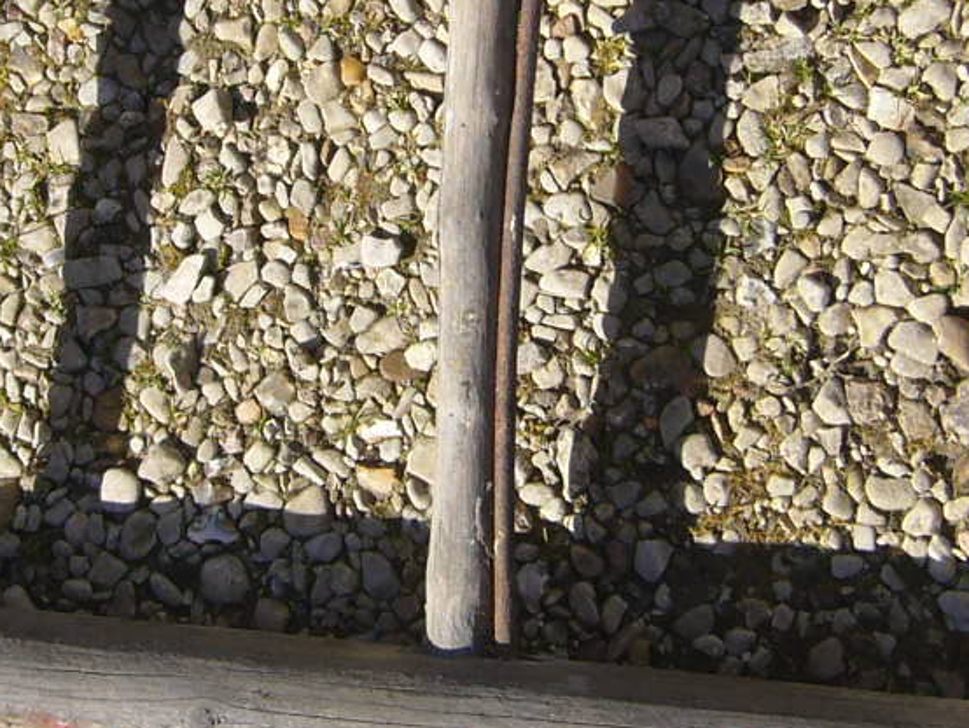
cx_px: 457
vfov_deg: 14.6
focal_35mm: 101
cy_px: 290
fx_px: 2829
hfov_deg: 19.4
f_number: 5.6
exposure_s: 1/250
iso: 80
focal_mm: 5.8
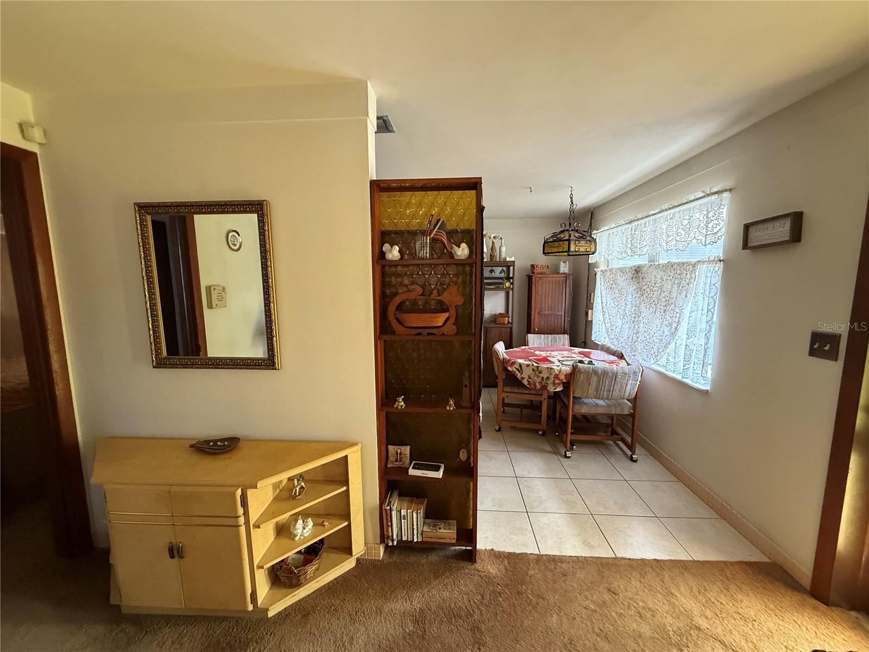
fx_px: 351
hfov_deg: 102.1
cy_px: 326
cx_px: 434
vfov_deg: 85.7
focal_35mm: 14
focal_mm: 2.22
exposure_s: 1/60
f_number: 2.2
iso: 500
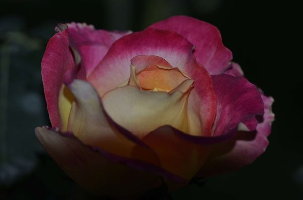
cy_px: 100
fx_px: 1889
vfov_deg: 6.1
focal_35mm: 225
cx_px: 152
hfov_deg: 9.2
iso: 200
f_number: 5.6
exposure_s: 1/125
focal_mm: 150
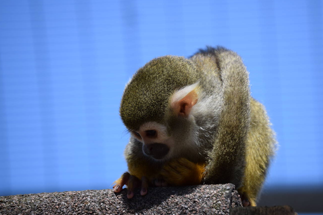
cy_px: 104
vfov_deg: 5.7
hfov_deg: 8.5
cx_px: 194
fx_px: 2162
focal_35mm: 241
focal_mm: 130
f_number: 5
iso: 400
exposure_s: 1/1250
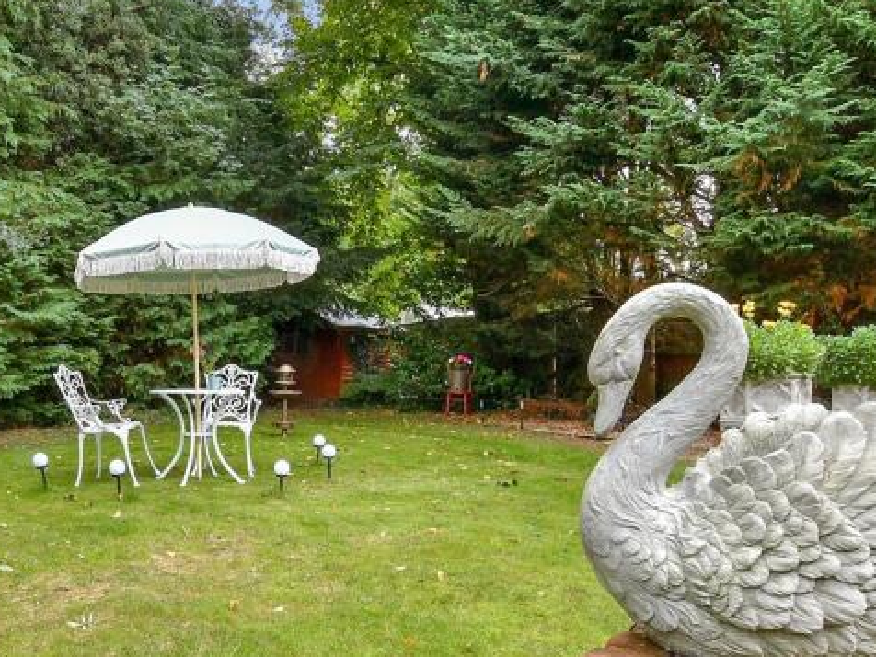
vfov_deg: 45.1
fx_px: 784
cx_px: 243
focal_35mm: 31
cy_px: 406
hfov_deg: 56.1
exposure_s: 1/13
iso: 160
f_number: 8
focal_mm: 10
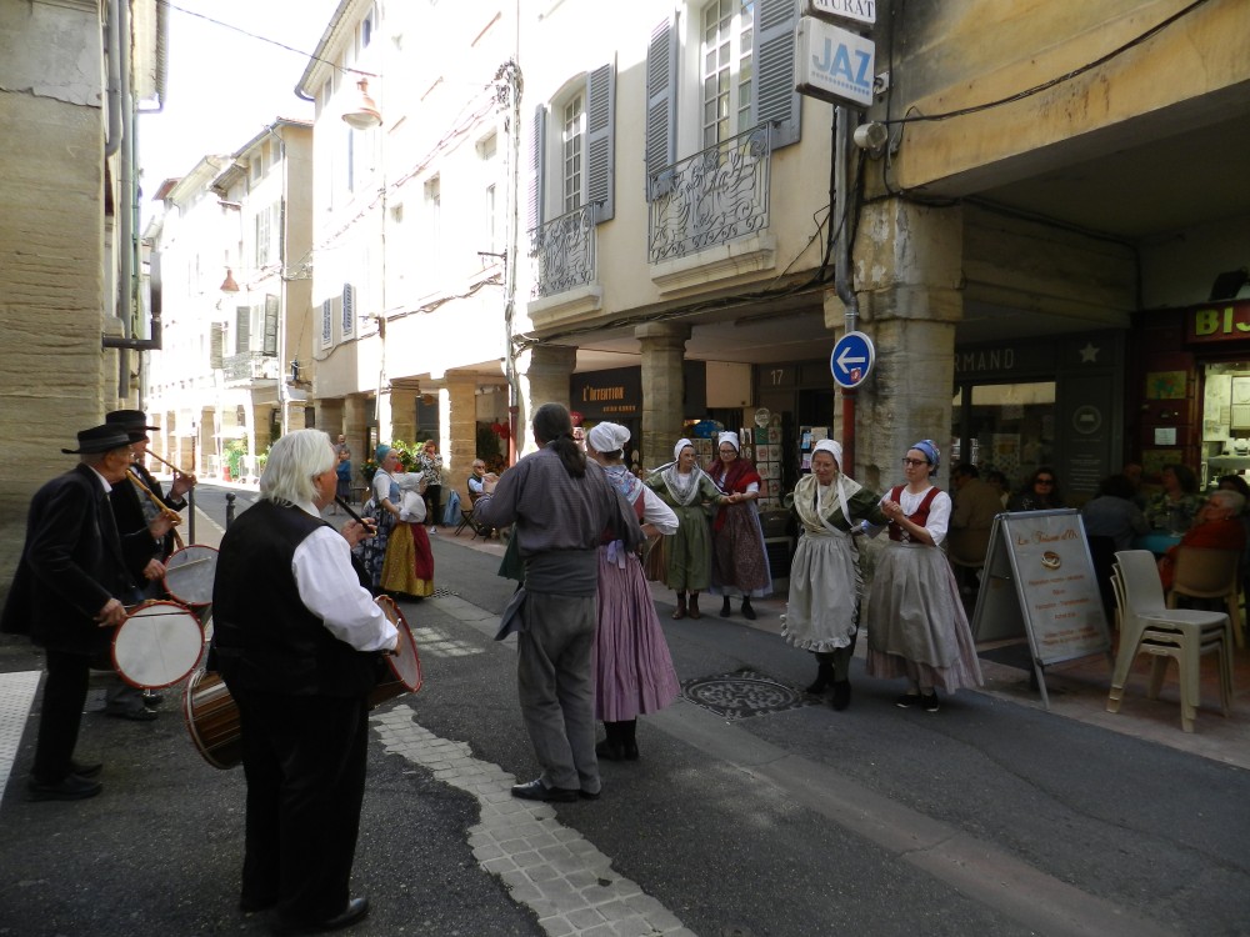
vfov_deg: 58.9
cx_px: 625
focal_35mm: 23
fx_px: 831
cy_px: 468
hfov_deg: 73.9
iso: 160
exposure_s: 1/200
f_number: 3.4
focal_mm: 4
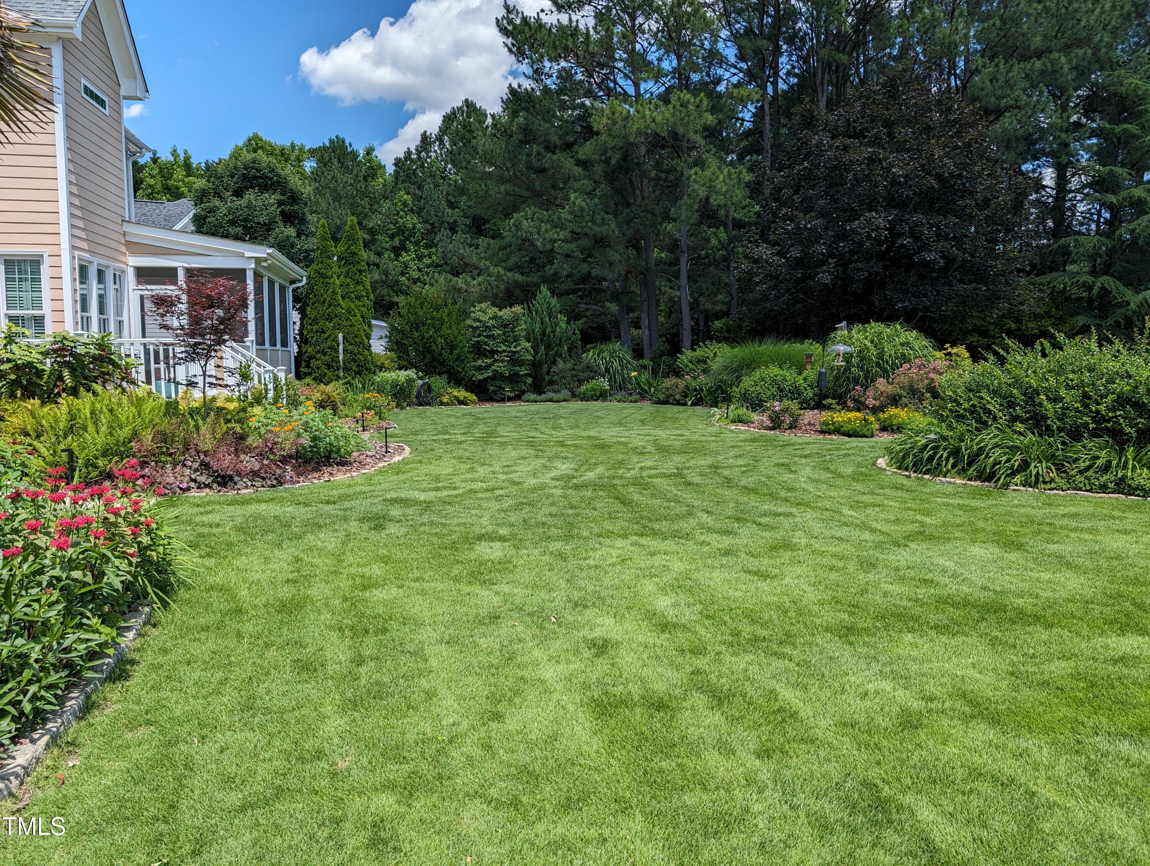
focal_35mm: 24
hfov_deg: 71.5
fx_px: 798
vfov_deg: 56.9
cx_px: 575
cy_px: 433
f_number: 1.68
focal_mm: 6.9
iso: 20
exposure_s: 1/1151
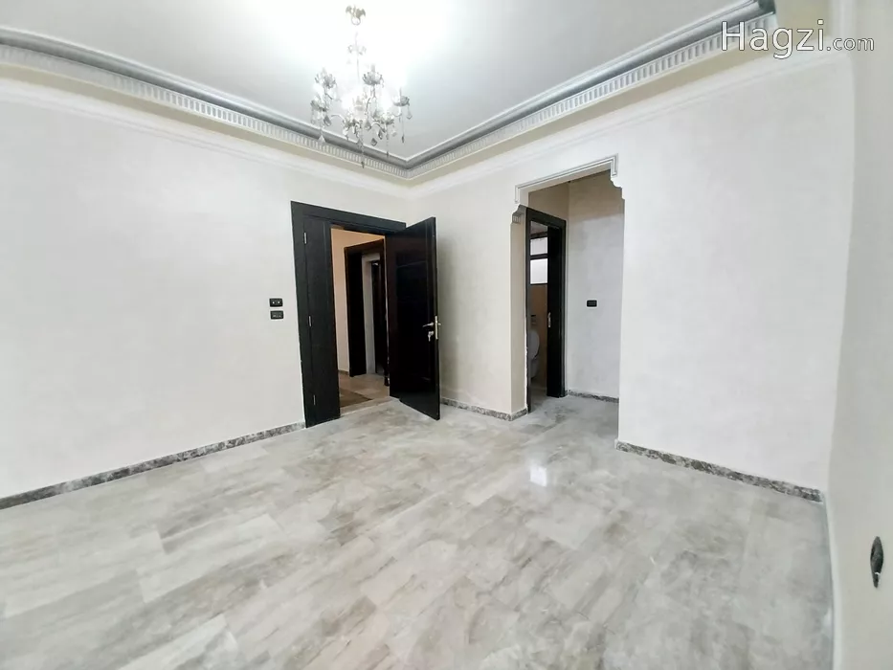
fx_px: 335
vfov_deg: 89.9
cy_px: 335
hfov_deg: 106.2
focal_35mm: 13
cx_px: 446
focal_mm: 1.3
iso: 200
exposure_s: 1/33
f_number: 2.2
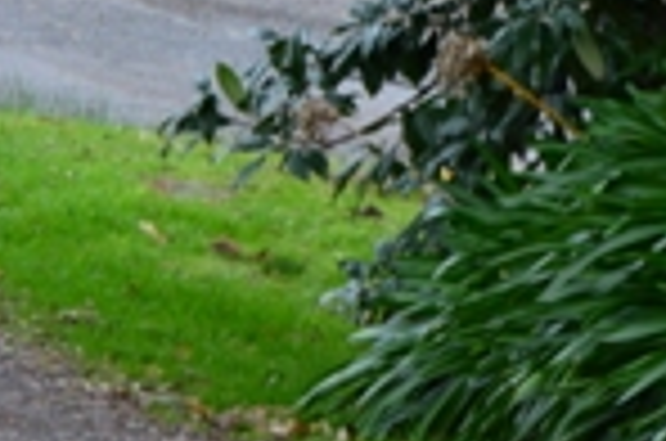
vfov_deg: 2.0
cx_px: 1084
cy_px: 508
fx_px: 12593
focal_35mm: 682
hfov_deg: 3.0
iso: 400
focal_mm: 105
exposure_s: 1/60
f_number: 8
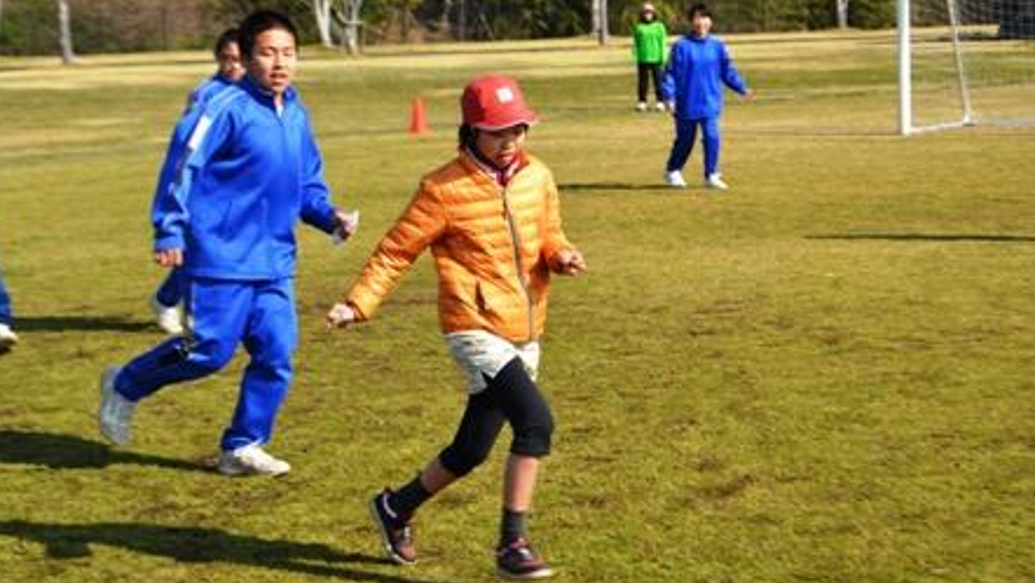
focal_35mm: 88
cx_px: 513
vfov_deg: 13.8
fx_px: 2403
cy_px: 308
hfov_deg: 24.3
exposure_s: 1/250
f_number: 8
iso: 100
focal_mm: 55
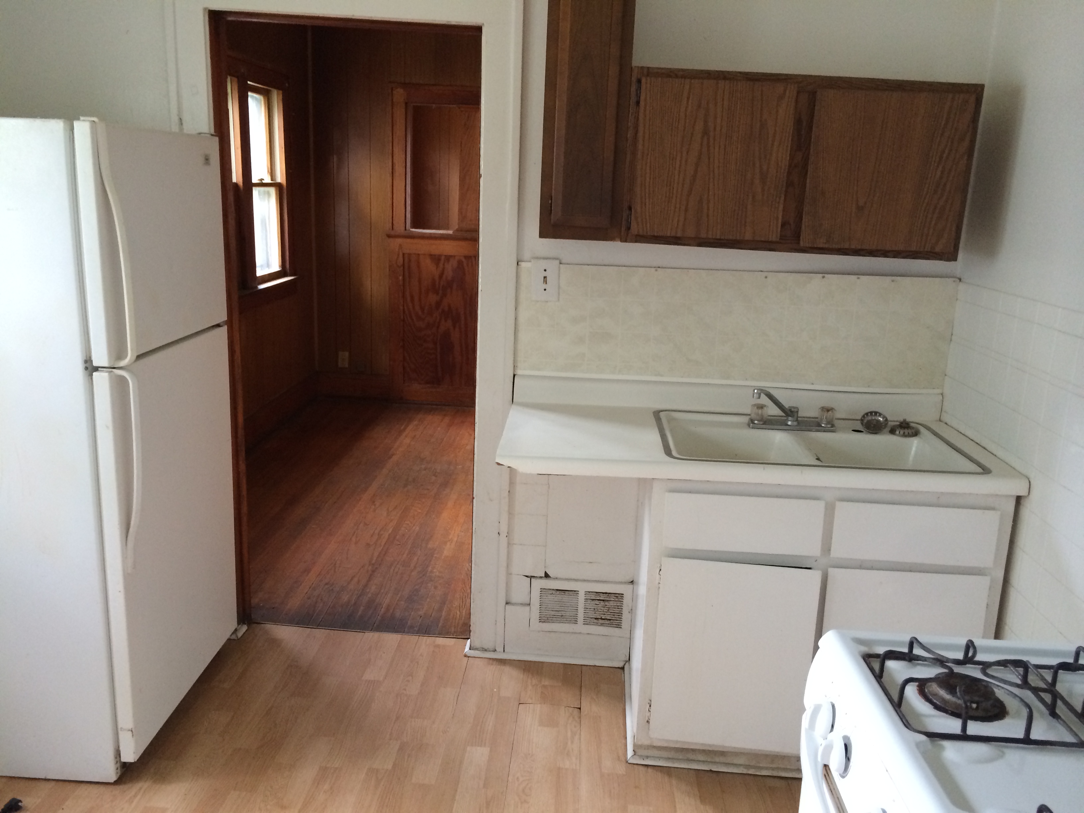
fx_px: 939
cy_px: 406
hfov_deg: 60.0
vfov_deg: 46.8
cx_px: 542
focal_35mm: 30
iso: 200
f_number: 2.2
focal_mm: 4.12
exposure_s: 1/30
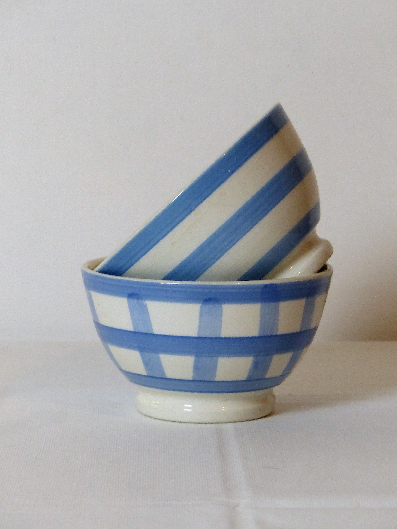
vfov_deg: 14.3
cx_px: 198
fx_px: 2110
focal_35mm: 138
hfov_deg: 10.7
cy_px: 264
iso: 320
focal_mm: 22.6
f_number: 2.8
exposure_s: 1/80
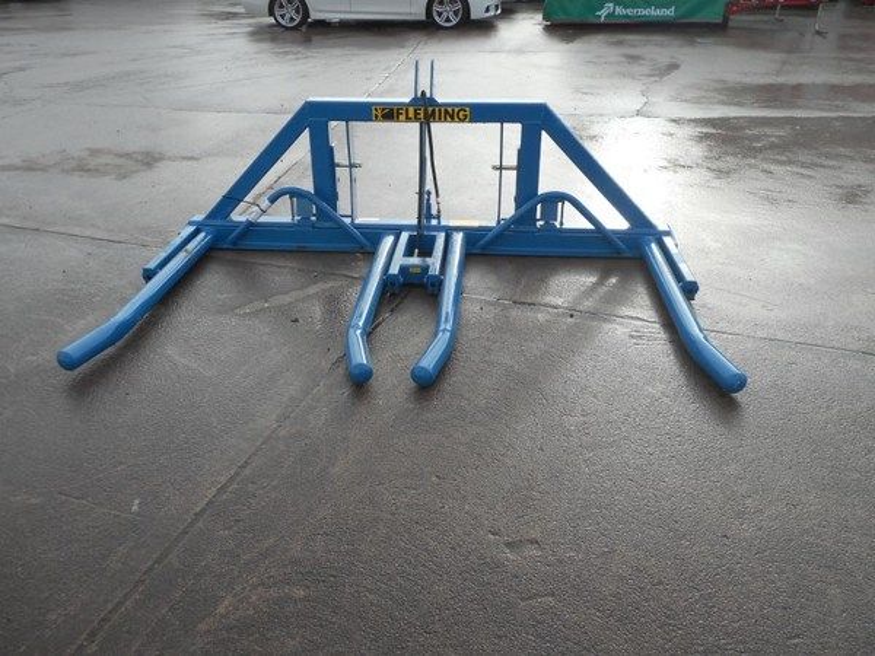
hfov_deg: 61.7
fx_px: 733
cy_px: 328
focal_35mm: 29
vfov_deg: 48.2
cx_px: 438
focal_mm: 5.2
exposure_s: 1/320
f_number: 4
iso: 80
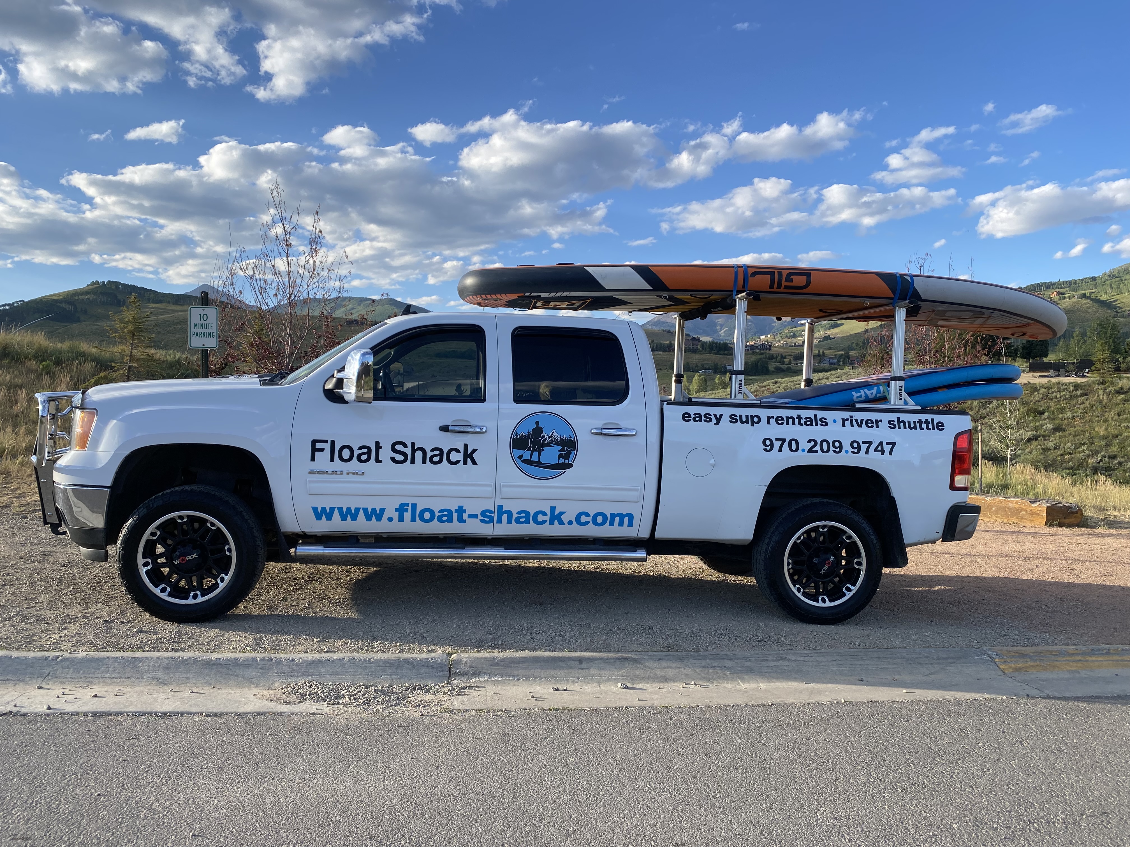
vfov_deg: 53.1
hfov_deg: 67.3
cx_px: 565
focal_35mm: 26
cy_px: 424
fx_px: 849
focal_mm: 4.25
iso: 32
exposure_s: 1/1232
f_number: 1.8
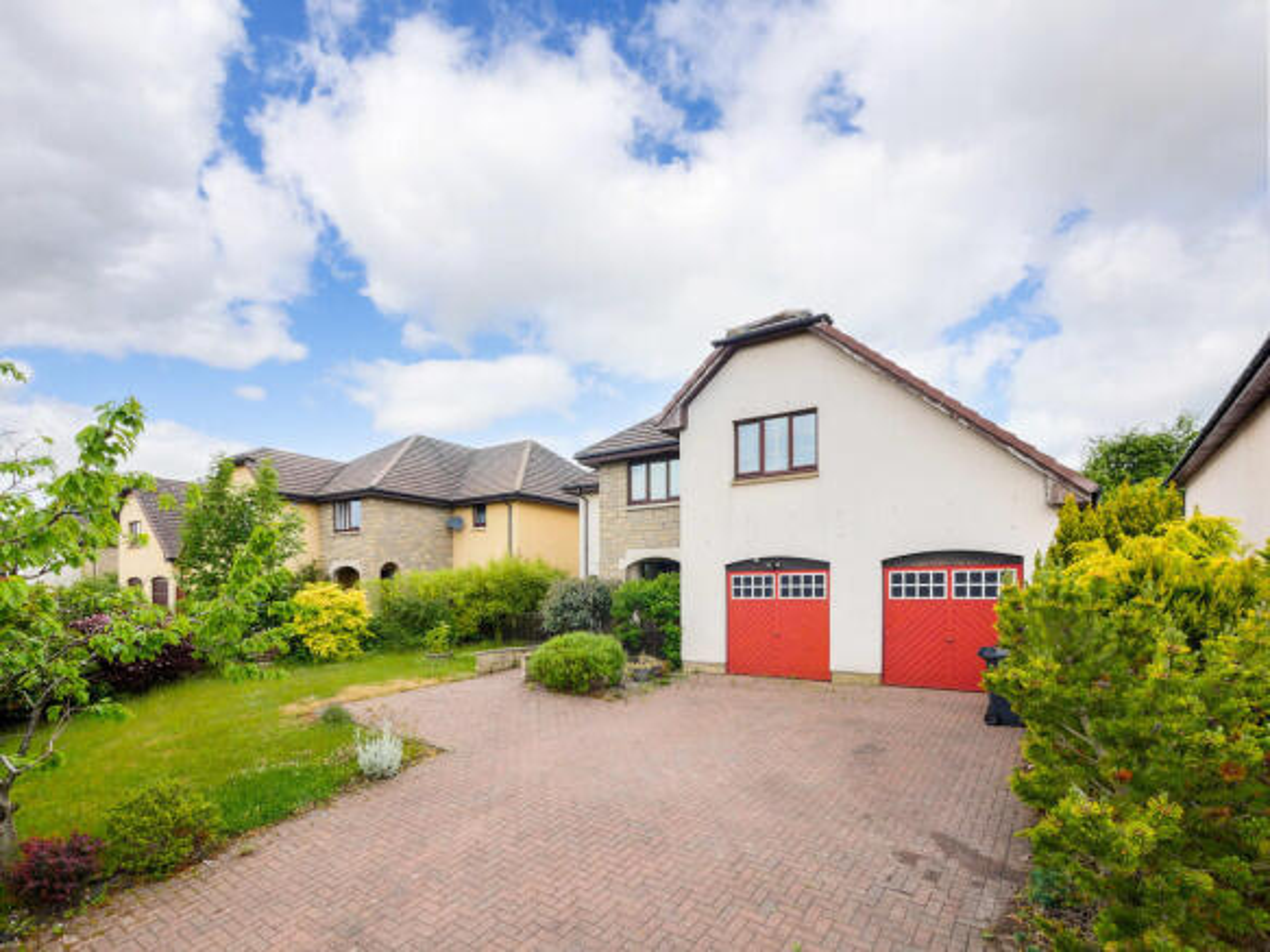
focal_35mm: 14
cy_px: 476
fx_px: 514
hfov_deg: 102.1
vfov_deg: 85.7
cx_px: 635
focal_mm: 7
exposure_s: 1/200
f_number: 5
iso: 200
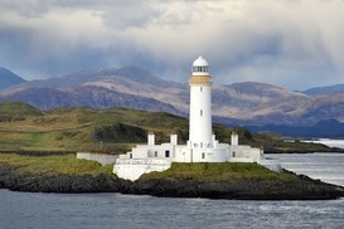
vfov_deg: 5.1
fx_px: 2570
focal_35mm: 269
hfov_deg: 7.7
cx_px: 136
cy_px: 96
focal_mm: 175
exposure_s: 1/250
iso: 200
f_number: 11
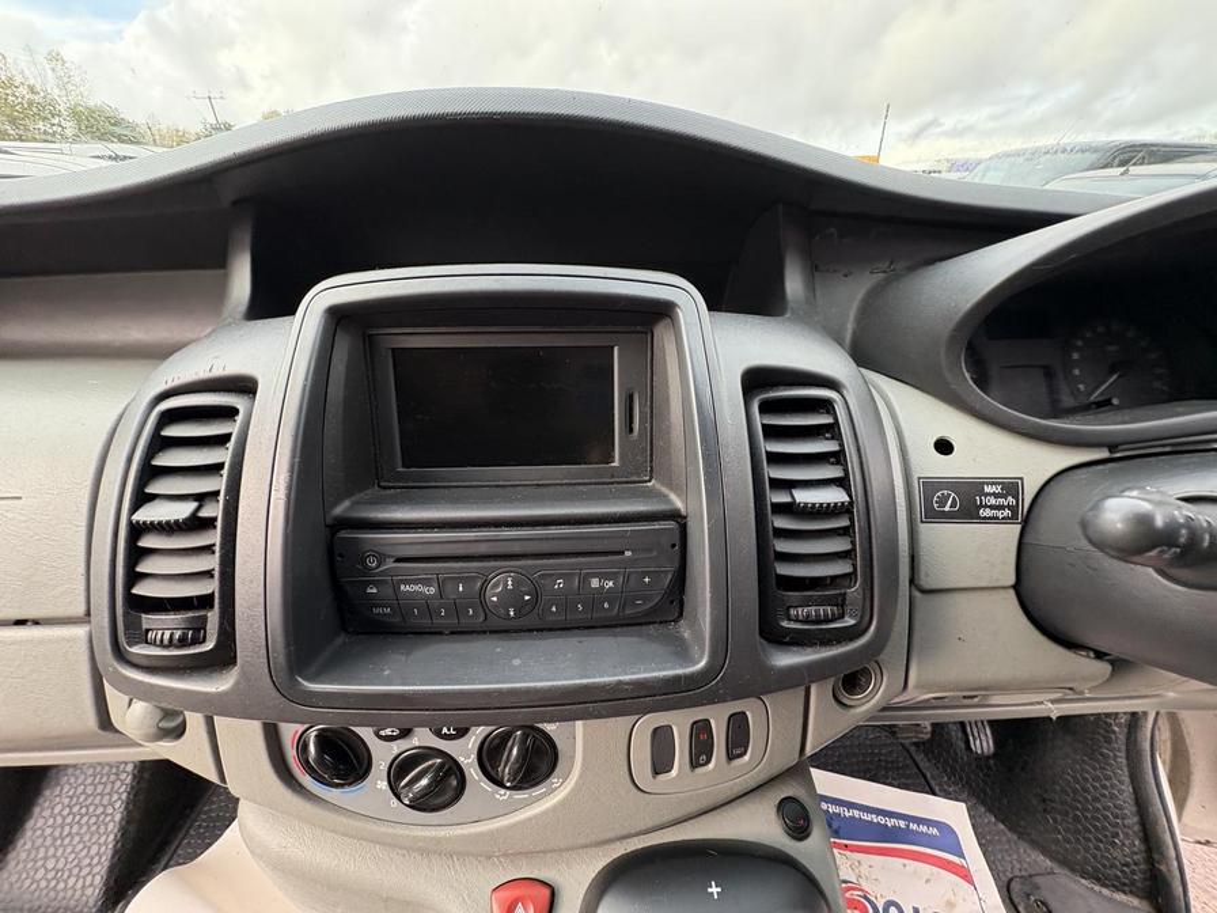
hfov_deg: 102.1
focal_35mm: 14
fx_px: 492
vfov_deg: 85.7
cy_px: 456
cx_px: 608
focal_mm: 2.22
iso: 160
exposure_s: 1/99
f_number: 2.2
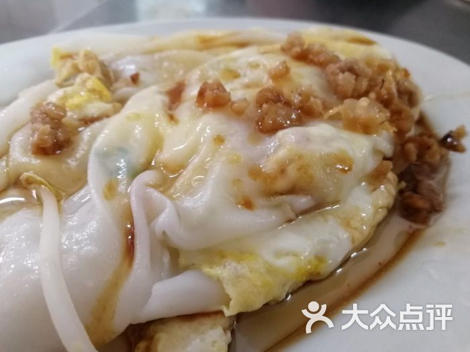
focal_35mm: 27
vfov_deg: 51.4
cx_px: 235
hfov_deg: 65.3
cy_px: 176
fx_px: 367
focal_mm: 3.95
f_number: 2.2
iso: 500
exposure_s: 1/20
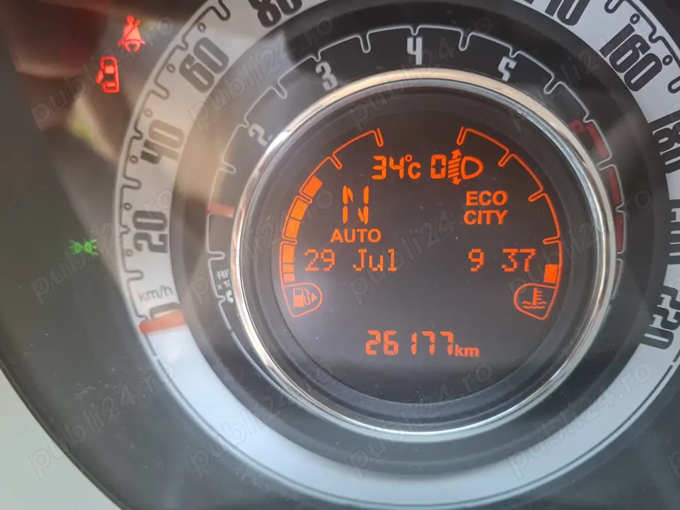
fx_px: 452
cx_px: 340
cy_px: 255
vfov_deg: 58.9
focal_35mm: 23
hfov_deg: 73.9
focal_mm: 5.54
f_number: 1.8
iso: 200
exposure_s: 1/100
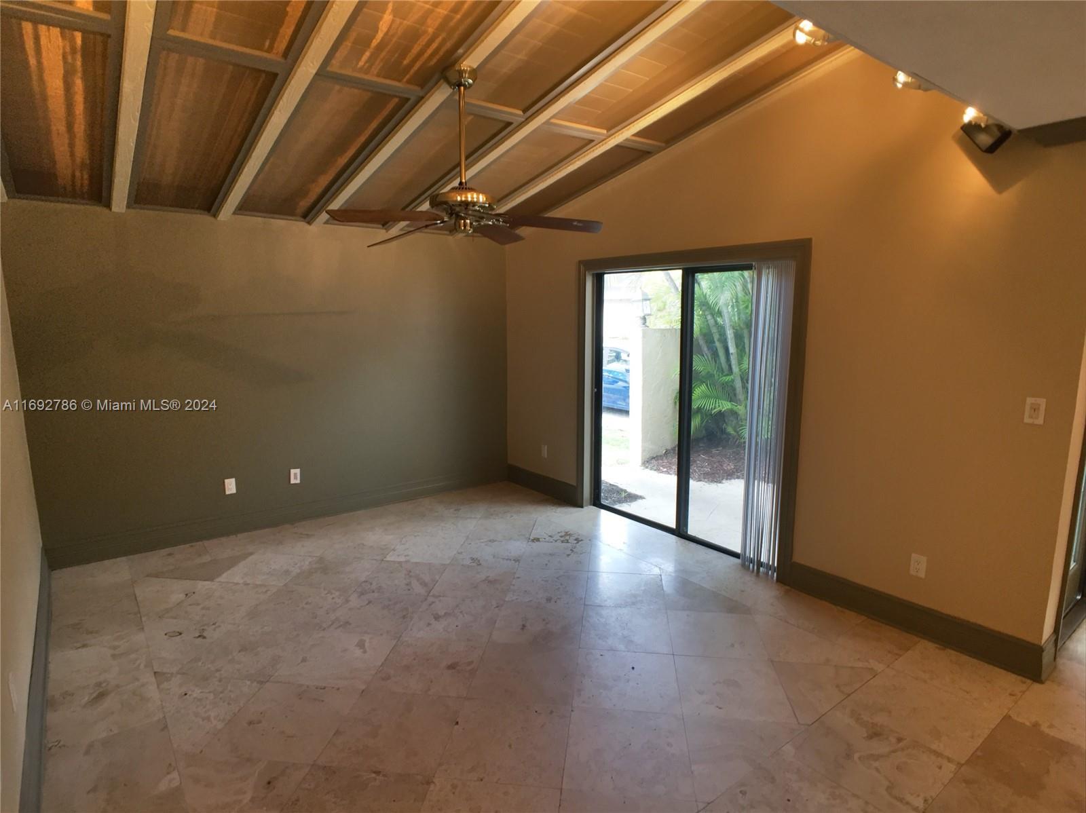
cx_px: 543
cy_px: 406
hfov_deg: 61.7
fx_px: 909
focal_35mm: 29
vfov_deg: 48.2
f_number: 2.2
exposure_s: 1/30
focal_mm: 4.15
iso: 32
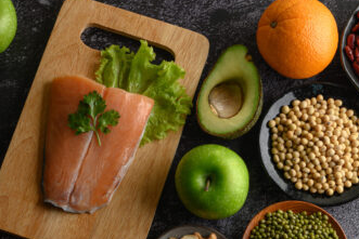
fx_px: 1257
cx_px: 126
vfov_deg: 10.9
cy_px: 130
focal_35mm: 126
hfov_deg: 16.2
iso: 100
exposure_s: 1/125
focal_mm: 60
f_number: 8
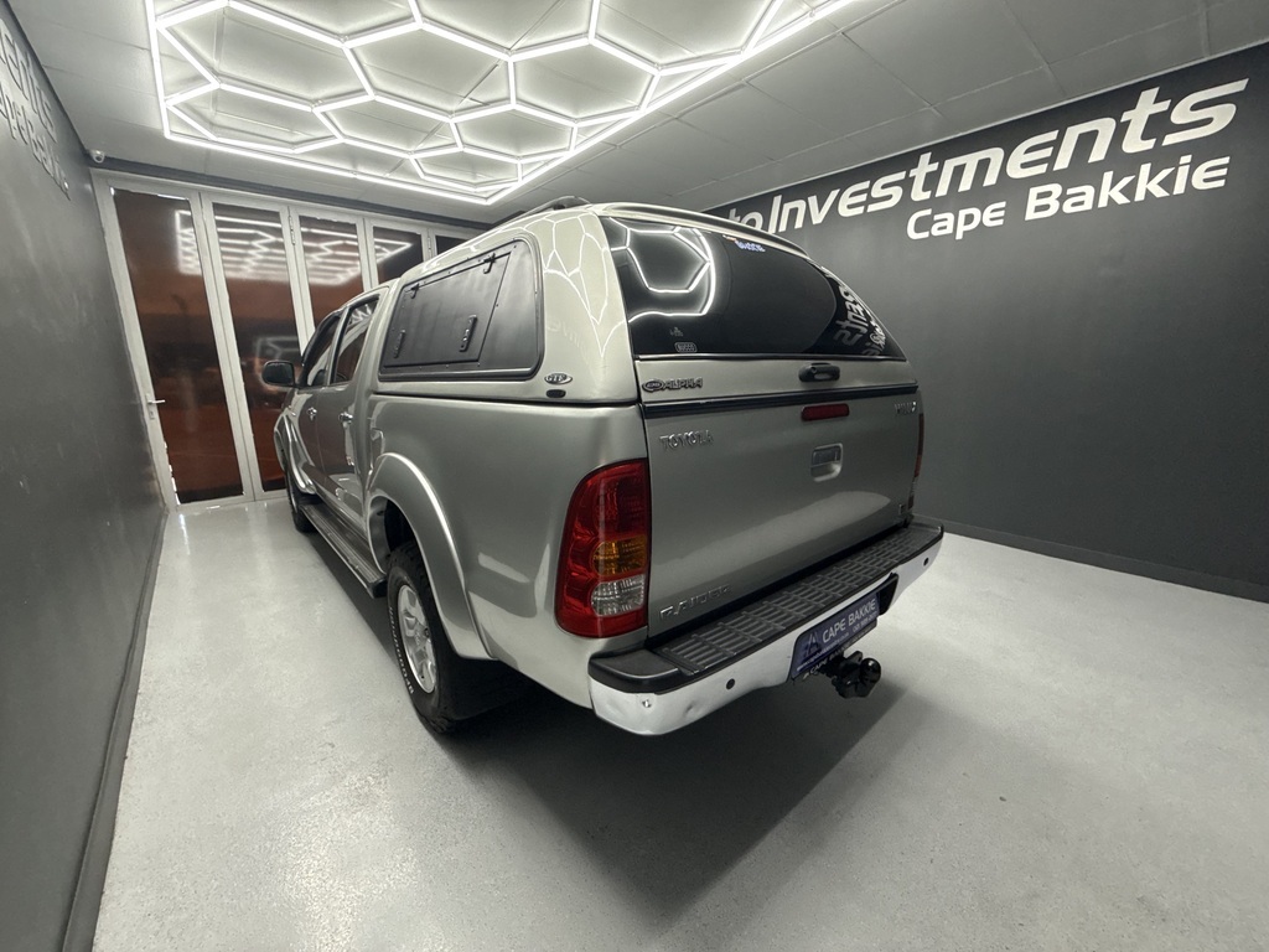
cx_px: 634
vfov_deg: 85.7
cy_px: 476
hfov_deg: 102.1
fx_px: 513
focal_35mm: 14
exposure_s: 1/100
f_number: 2.2
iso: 160
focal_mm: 2.22
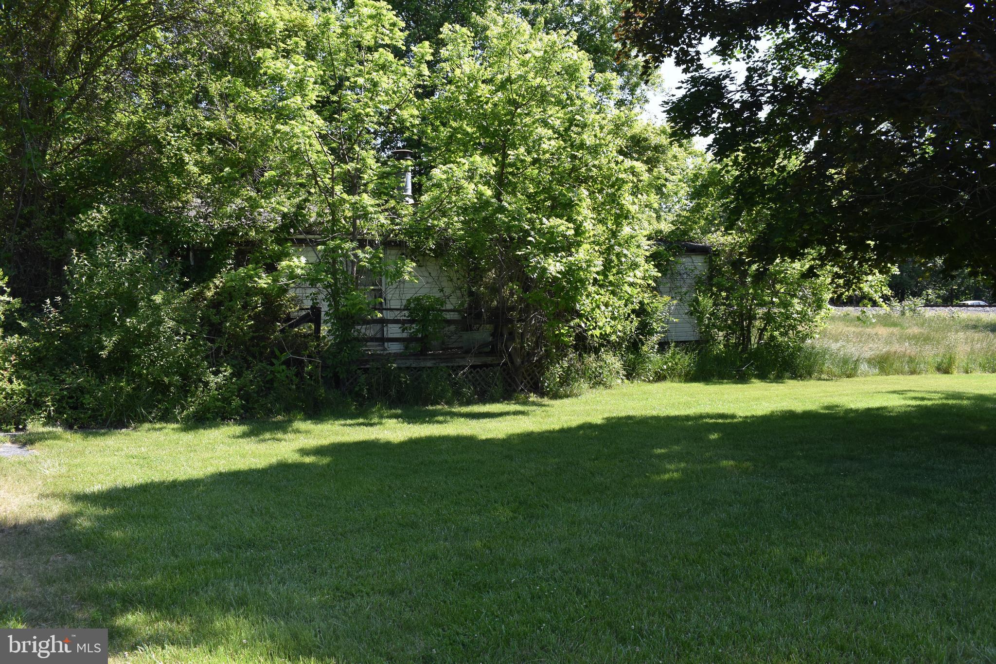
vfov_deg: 41.7
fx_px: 871
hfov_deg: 59.5
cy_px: 332
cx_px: 498
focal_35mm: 32
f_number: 8
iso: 250
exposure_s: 1/250
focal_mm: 21
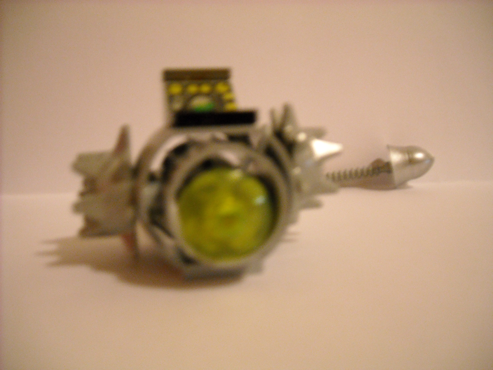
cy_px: 185
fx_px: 498
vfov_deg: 40.7
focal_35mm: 35
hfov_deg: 52.6
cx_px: 246
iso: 475
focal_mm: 5.7
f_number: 2.8
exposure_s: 1/8
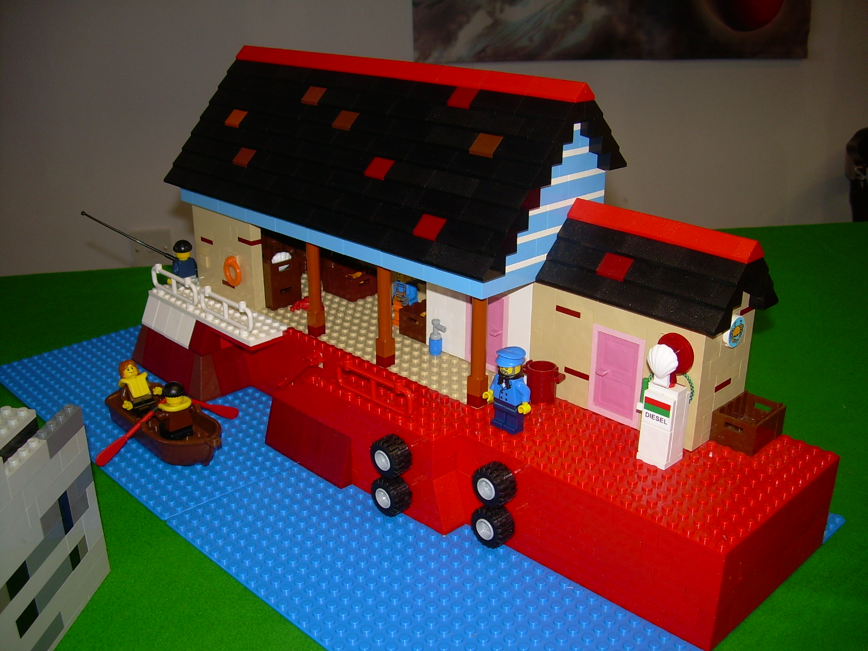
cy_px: 326
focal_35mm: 38
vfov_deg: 37.7
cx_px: 434
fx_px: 953
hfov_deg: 49.0
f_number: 2.8
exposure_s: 1/60
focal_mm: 6.3
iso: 50
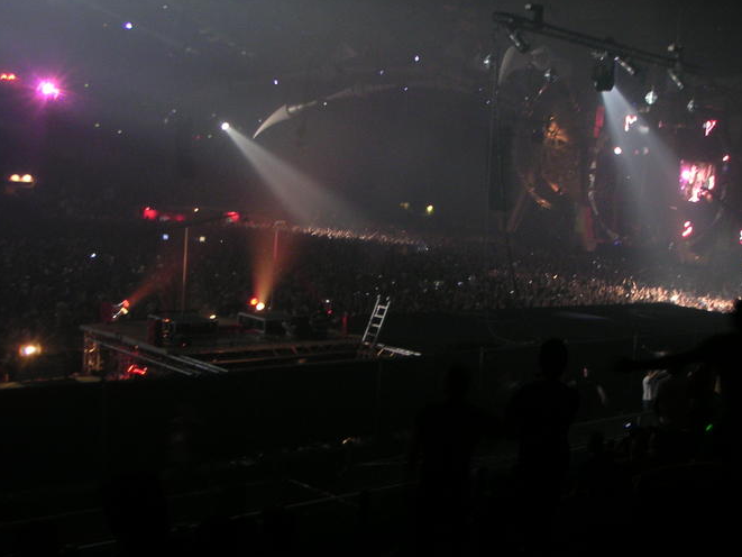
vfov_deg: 31.5
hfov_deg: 41.1
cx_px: 425
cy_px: 295
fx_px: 986
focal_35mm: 46
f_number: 2.8
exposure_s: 1/6
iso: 100
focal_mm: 6
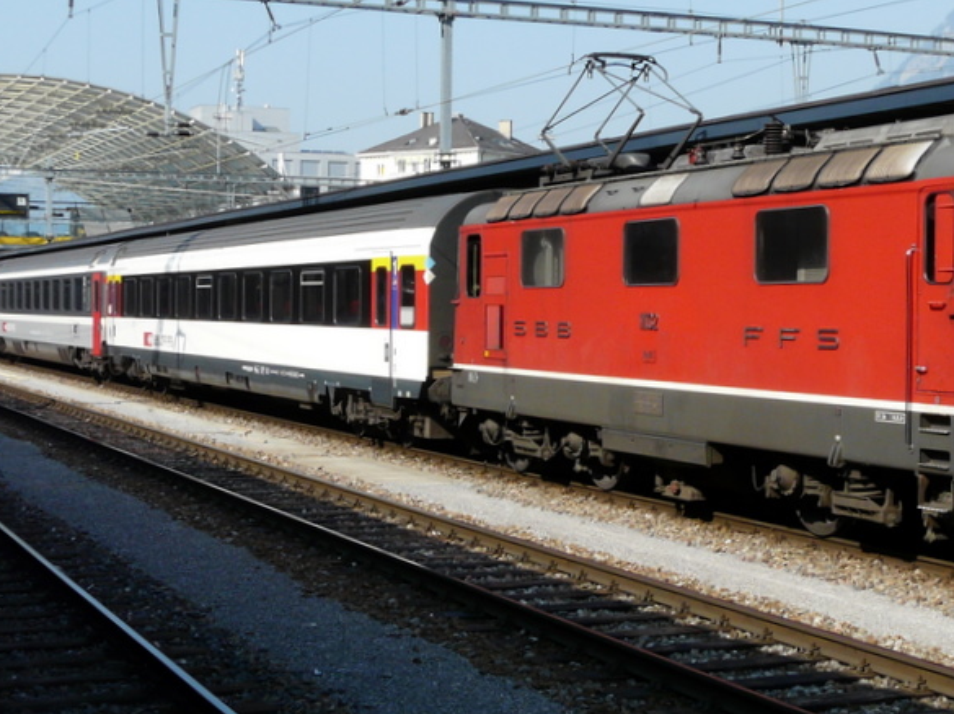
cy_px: 323
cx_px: 662
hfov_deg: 29.6
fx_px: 1790
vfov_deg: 22.6
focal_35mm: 65
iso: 100
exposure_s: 1/250
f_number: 5.6
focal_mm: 6.3
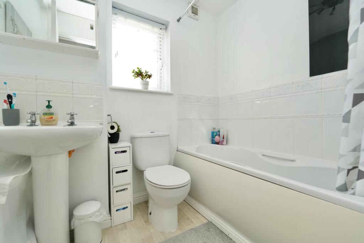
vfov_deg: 81.2
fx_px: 142
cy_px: 122
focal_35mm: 14
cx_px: 182
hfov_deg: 104.2
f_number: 4
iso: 400
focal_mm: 14
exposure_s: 1/160
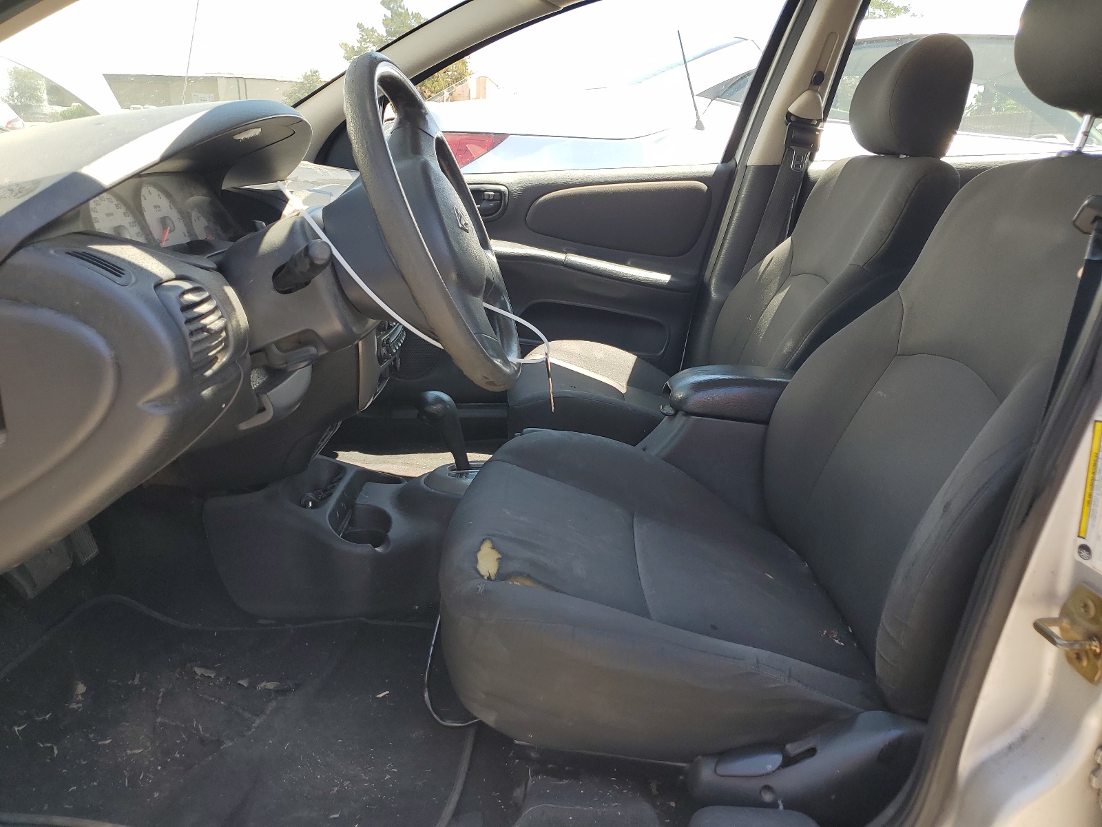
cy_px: 414
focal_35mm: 26
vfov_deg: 53.1
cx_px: 551
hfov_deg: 67.3
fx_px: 828
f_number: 1.5
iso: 50
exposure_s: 1/417
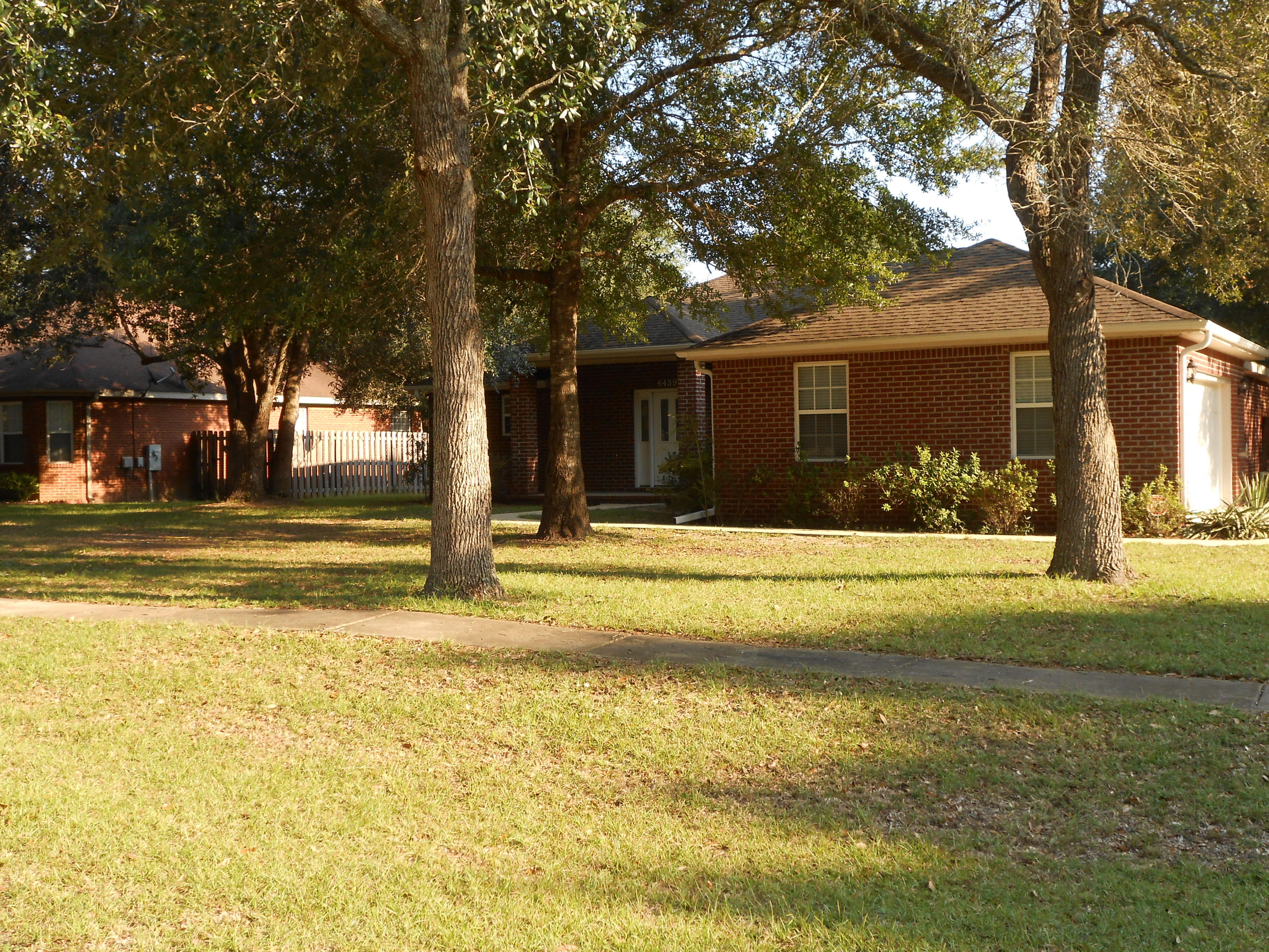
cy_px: 476
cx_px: 634
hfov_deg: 49.0
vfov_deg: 37.7
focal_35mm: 38
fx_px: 1393
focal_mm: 6.8
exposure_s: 1/125
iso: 80
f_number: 4.2
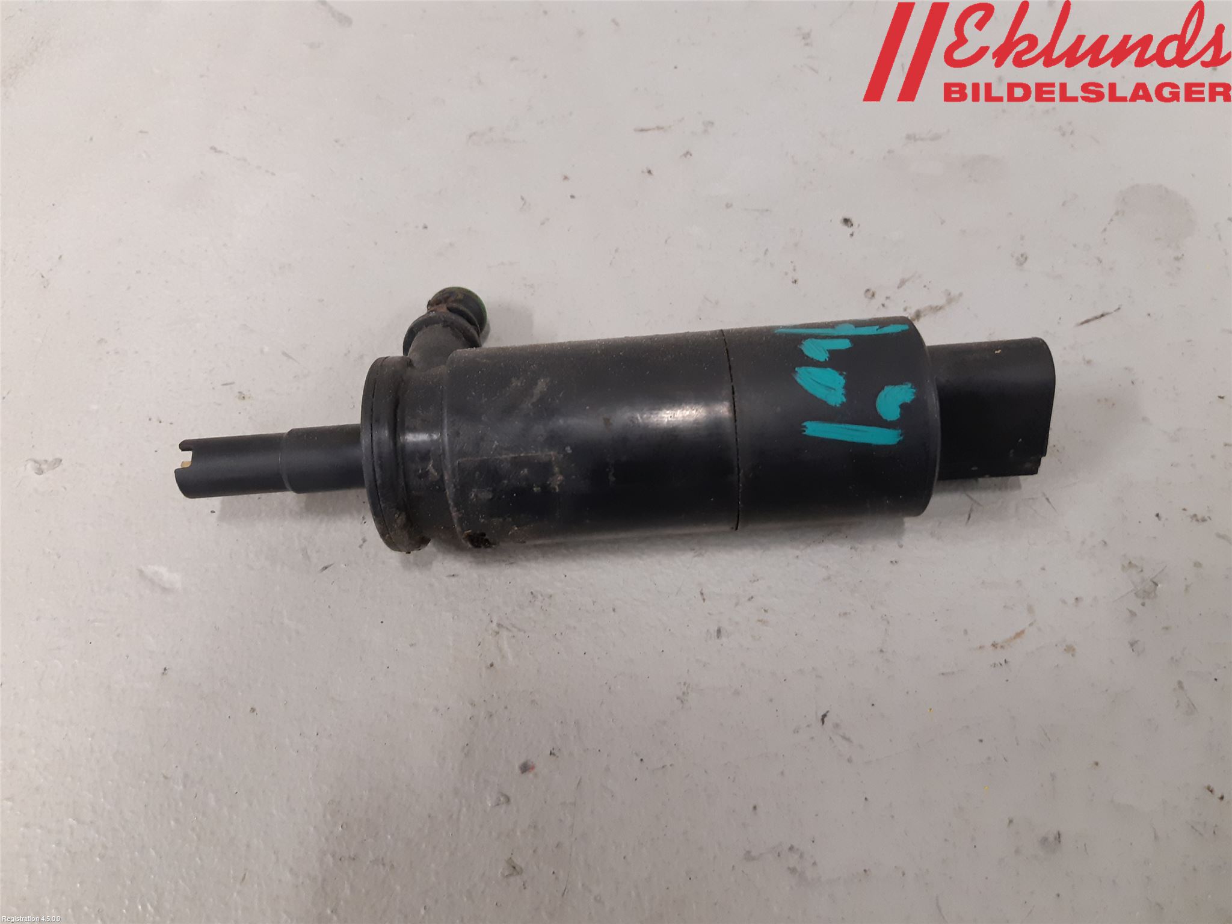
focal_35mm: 26
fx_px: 925
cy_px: 462
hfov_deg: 67.3
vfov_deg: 53.1
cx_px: 616
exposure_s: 1/50
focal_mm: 3.93
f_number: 1.7
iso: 250
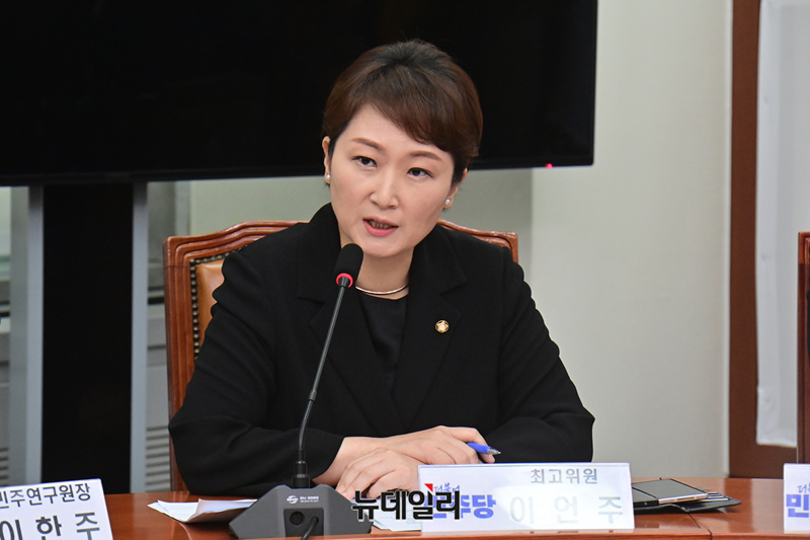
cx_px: 405
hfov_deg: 9.4
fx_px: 4949
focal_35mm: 220
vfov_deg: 6.2
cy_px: 270
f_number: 9
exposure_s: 1/250
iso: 6400
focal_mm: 220
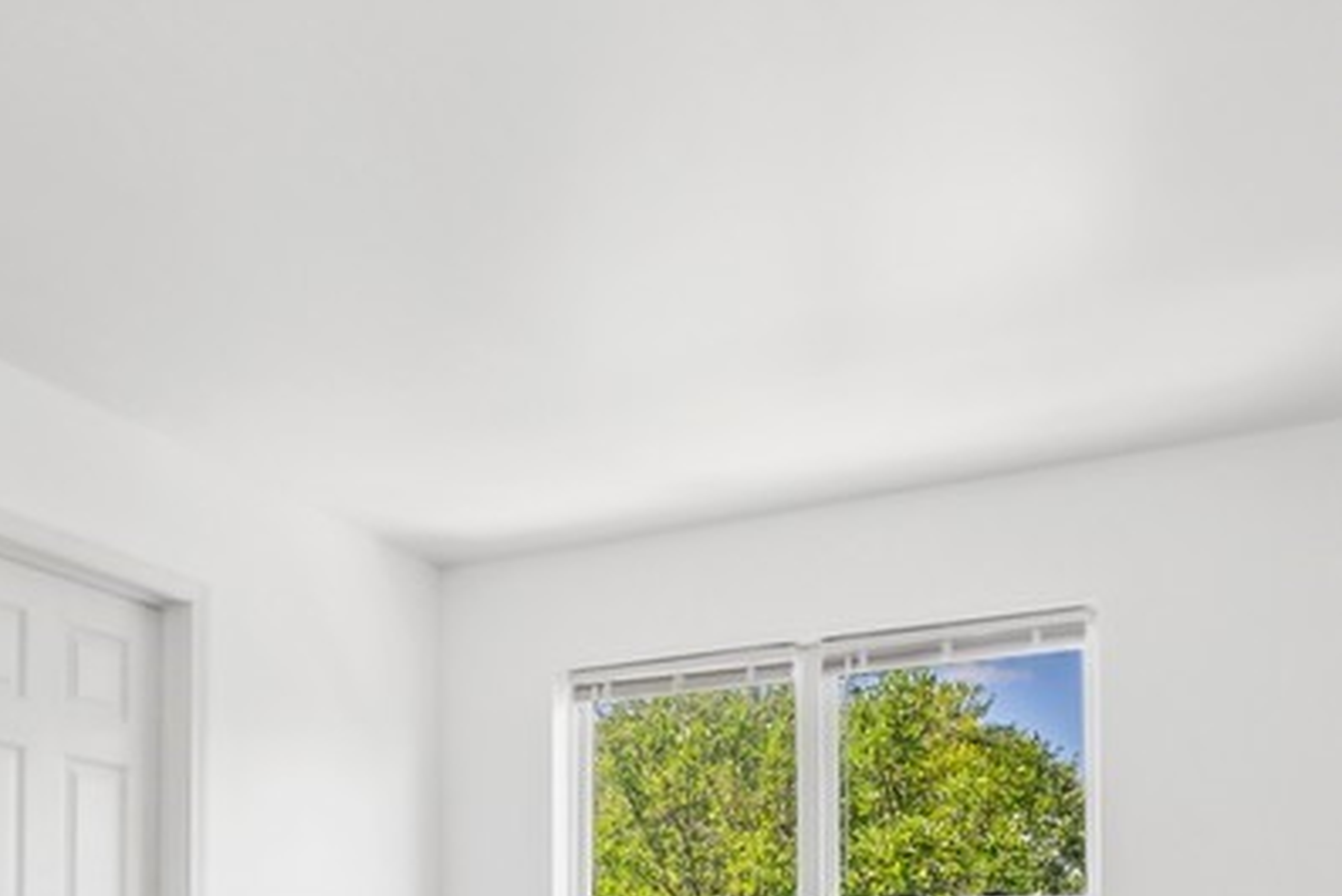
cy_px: 1008
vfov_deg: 33.4
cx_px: 585
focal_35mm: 34
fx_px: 1268
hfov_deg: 55.6
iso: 250
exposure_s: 1/15
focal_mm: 10
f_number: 7.1
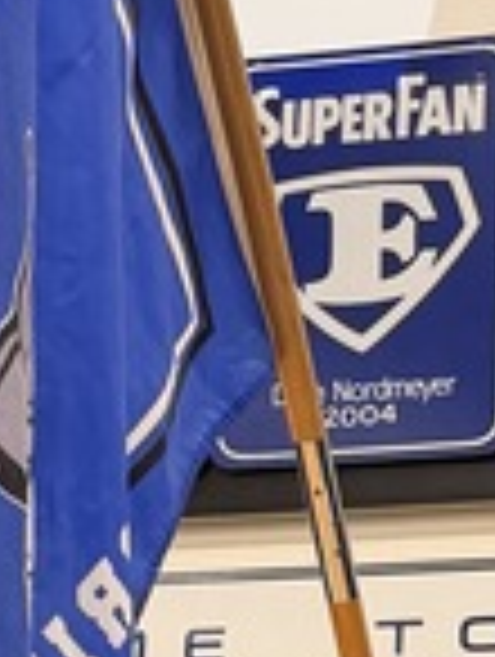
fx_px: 3194
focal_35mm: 168
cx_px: 472
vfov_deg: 11.5
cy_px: 828
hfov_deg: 8.8
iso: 200
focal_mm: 6.76
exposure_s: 1/120
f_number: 1.78
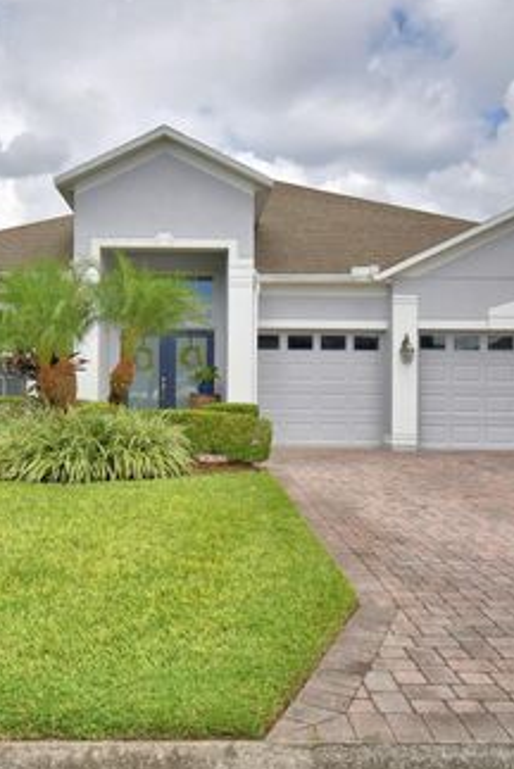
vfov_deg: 55.8
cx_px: 198
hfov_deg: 38.7
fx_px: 727
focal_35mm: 34
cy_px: 380
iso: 100
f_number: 5
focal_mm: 15
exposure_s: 1/800
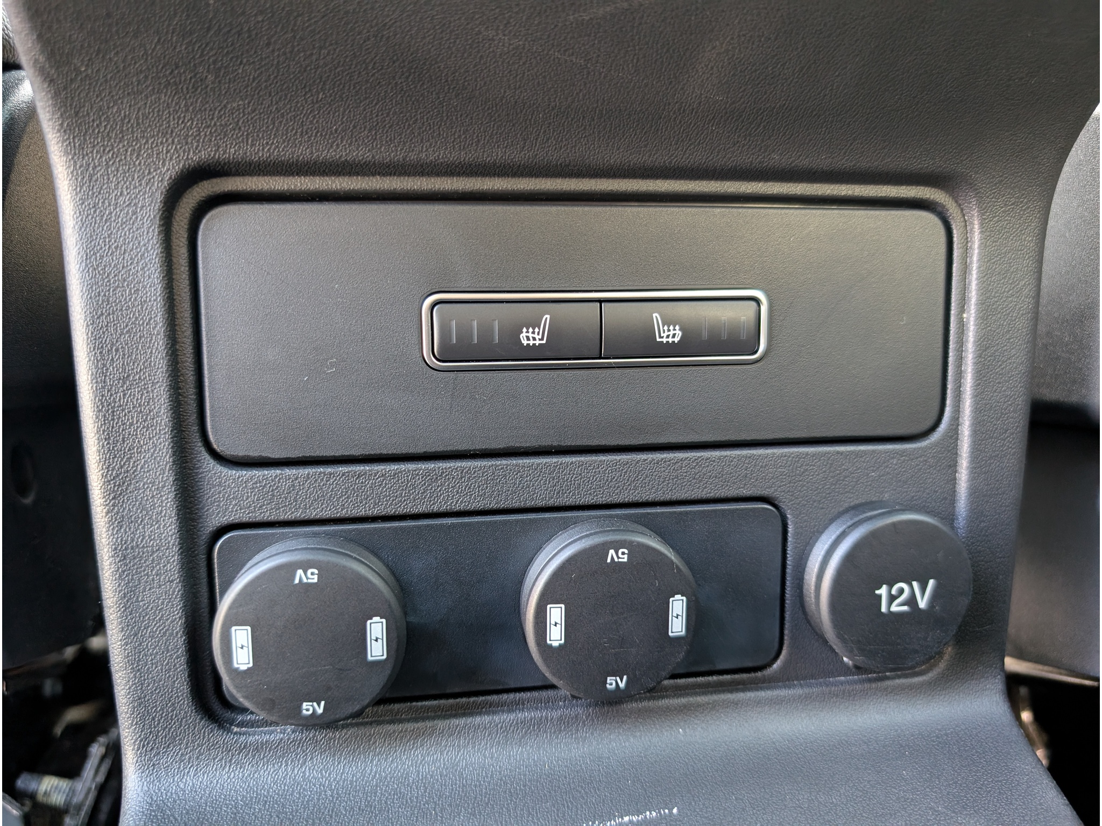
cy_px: 413
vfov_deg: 56.8
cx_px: 551
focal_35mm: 24
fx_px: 764
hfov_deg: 71.6
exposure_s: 1/85.6
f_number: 1.68
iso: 606
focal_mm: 6.9
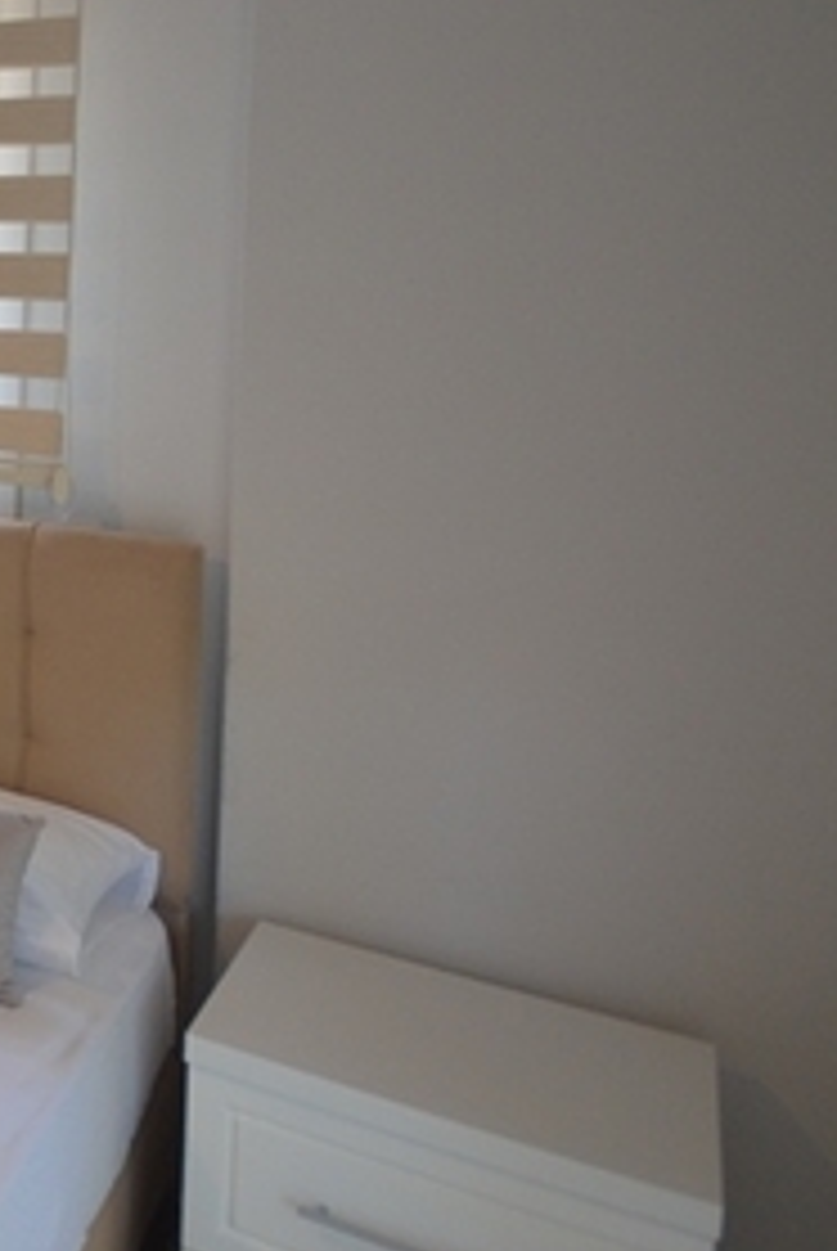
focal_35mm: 39
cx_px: -673
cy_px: 320
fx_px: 1357
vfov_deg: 47.7
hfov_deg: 21.7
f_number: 4.5
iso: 400
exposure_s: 1/80
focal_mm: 10
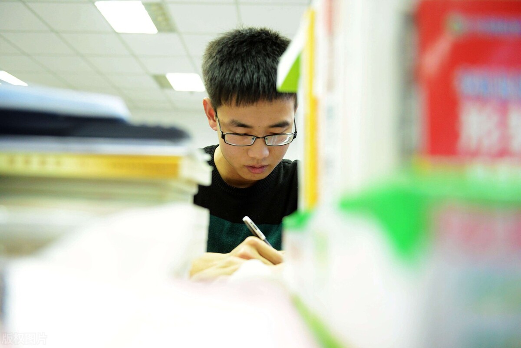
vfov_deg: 41.1
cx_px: 260
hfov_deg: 58.7
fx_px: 463
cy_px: 174
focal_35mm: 32
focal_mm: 32
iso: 2200
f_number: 2.8
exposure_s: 1/50
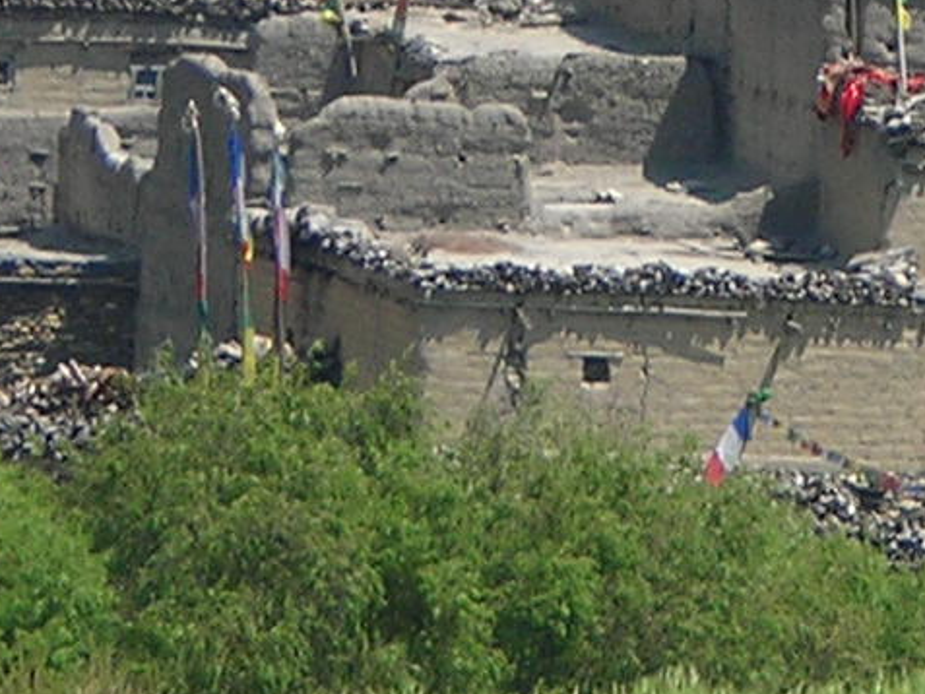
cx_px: 1181
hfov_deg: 3.5
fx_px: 14968
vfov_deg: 2.7
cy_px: -33
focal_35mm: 560
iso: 50
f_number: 4.9
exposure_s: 1/238
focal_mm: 17
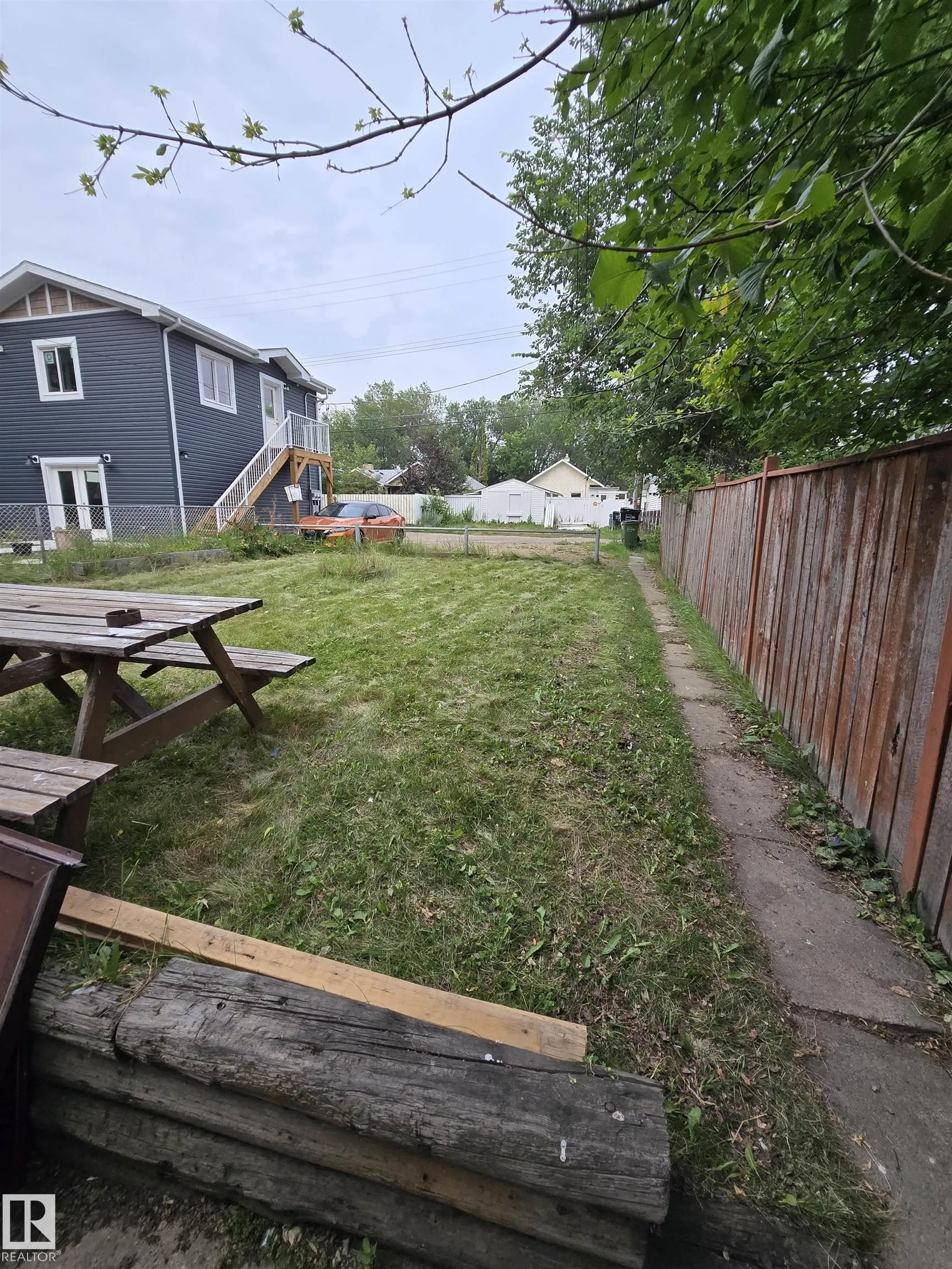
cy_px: 634
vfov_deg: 106.2
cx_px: 476
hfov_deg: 89.9
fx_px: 477
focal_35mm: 13
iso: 50
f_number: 2.2
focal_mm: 2.2
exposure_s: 1/399
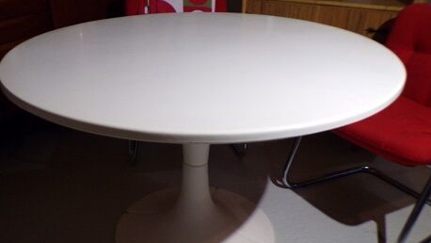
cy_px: 156
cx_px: 178
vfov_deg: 31.0
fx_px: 434
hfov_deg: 52.5
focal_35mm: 38
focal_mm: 4.3
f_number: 3
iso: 167
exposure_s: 1/34
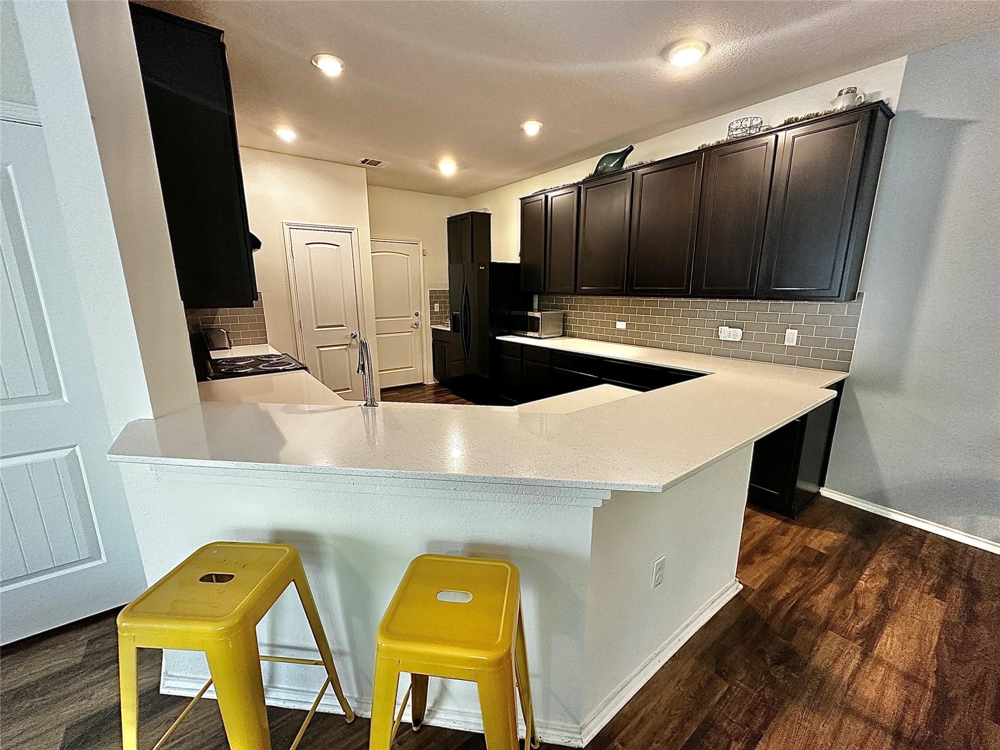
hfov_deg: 102.1
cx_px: 500
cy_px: 375
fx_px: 404
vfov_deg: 85.7
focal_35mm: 14
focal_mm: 2.22
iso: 400
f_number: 2.2
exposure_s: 1/60
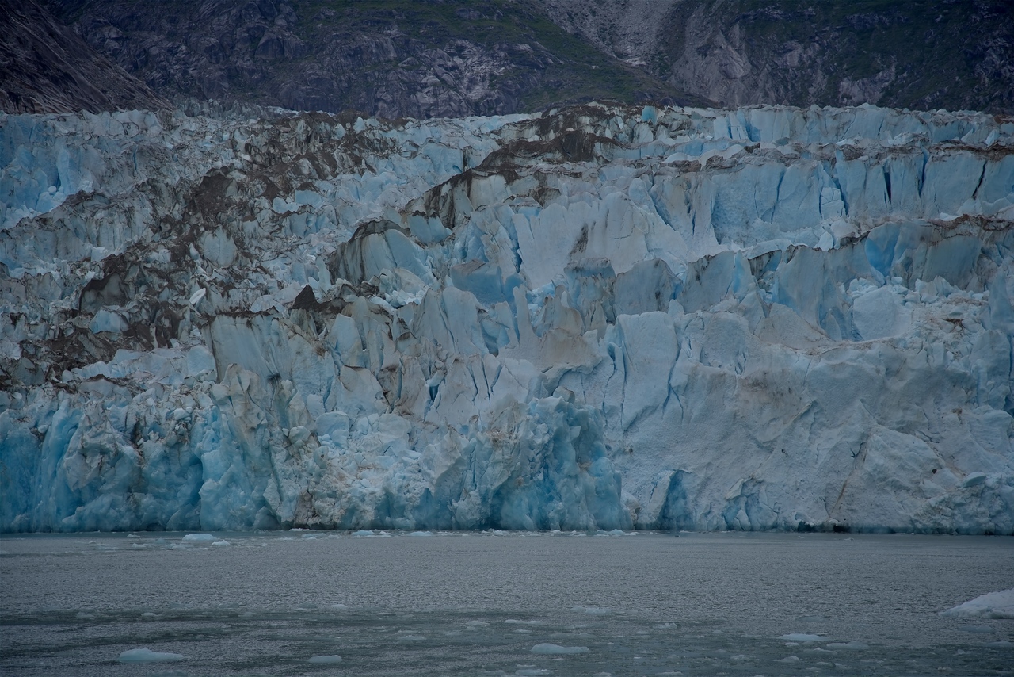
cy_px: 338
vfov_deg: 11.4
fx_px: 3381
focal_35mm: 120
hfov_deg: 17.1
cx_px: 507
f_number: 6.3
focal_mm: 120
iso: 100
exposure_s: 1/250
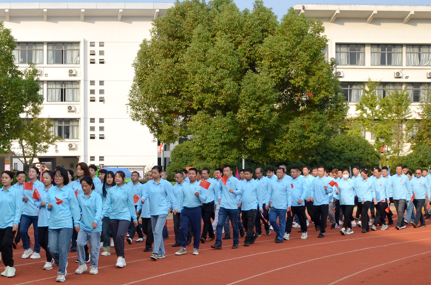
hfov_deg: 28.0
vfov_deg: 19.6
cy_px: 181
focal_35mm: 69
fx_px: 824
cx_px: 31
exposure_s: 1/250
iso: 200
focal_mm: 24
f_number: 8
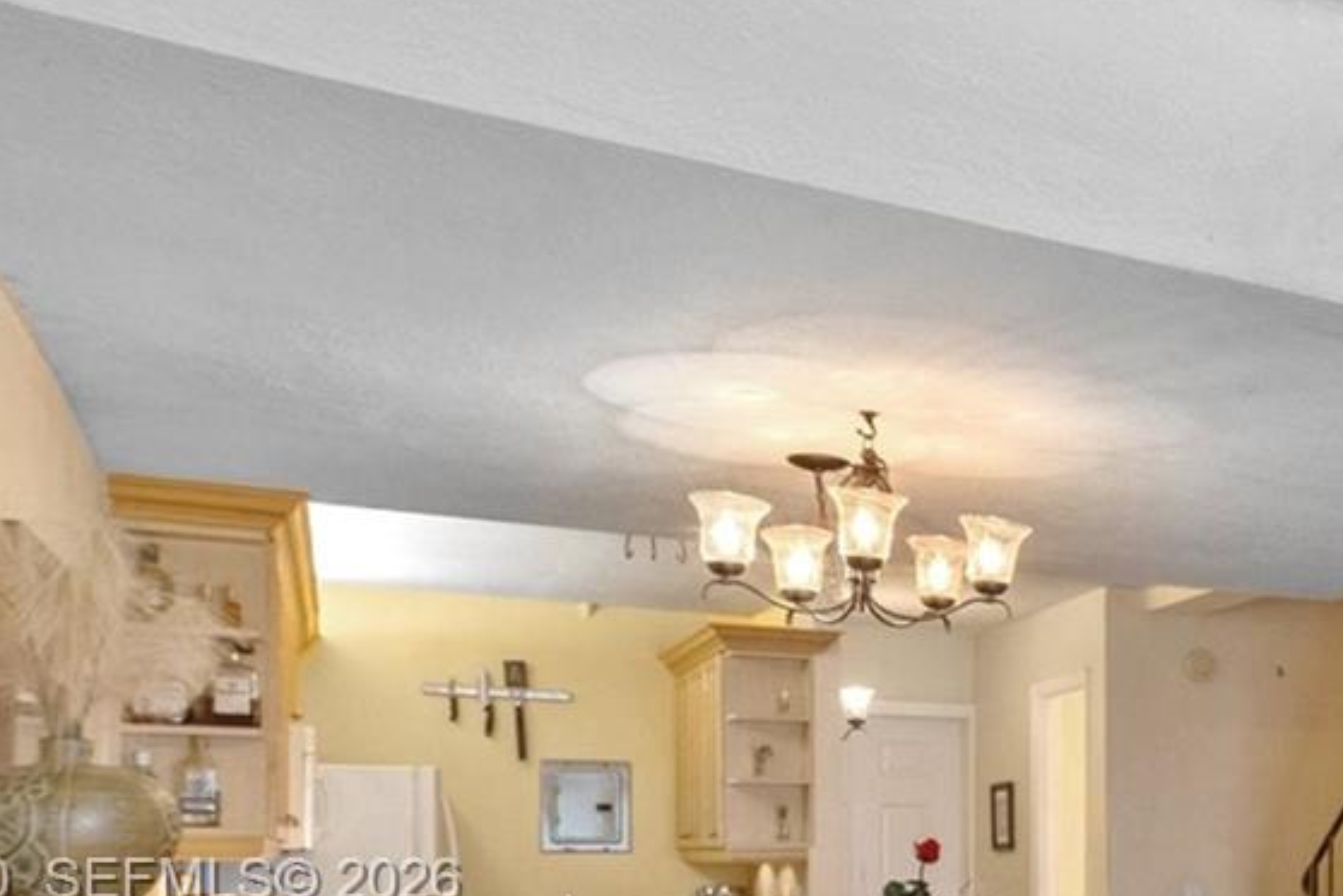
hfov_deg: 35.2
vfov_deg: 29.3
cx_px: 1637
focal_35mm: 43
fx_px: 1604
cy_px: 884
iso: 2000
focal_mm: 10
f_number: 8
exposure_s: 1/15
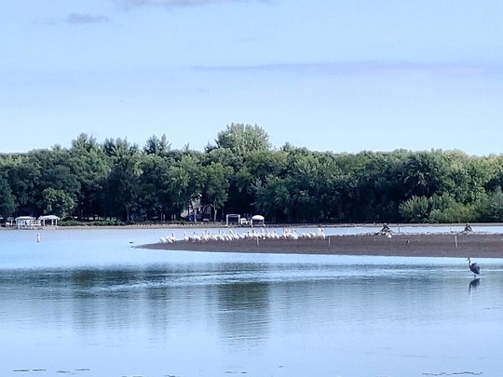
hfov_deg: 11.3
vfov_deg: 8.5
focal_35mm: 175
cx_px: 252
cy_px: 188
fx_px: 2543
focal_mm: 5.88
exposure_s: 1/422
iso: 50
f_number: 2.4
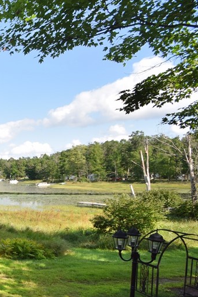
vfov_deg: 57.5
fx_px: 264
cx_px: -91
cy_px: 197
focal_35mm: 32
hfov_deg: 28.6
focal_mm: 10
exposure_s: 1/1250
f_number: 5
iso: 400
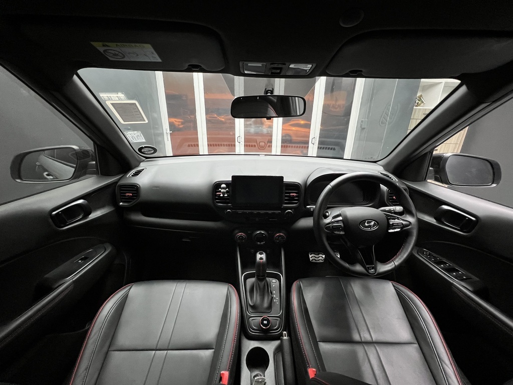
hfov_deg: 106.2
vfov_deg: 89.9
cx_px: 256
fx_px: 193
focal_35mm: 13
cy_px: 192
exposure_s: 1/60
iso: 500
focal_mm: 1.57
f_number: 1.8
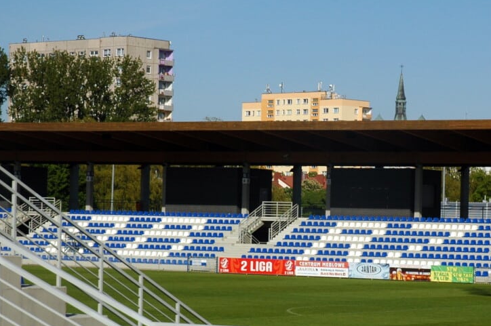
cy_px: 203
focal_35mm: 137
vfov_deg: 10.0
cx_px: 347
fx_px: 1864
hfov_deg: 15.0
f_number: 10
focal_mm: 55
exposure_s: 1/400
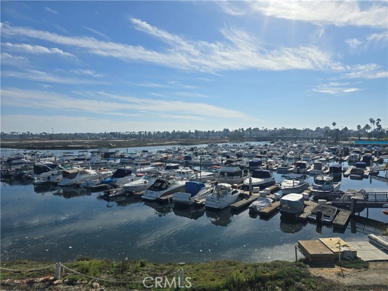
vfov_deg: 58.9
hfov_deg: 73.9
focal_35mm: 23
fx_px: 258
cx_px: 194
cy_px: 146
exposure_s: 1/1910
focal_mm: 6.3
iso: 12
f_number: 1.7
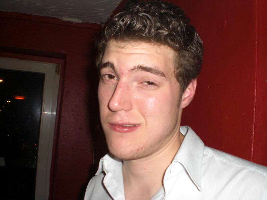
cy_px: 100
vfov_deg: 37.7
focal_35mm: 38
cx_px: 134
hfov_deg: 49.0
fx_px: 293
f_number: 3.1
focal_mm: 6.3
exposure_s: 1/60
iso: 200
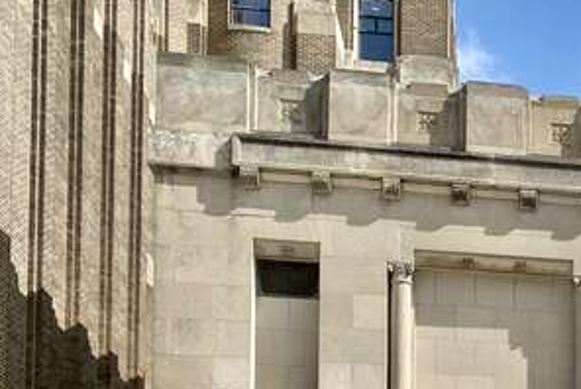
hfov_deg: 24.8
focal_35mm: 73
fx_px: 1179
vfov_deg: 17.9
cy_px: 452
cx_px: 714
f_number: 1.8
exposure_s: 1/3497
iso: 32
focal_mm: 4.25
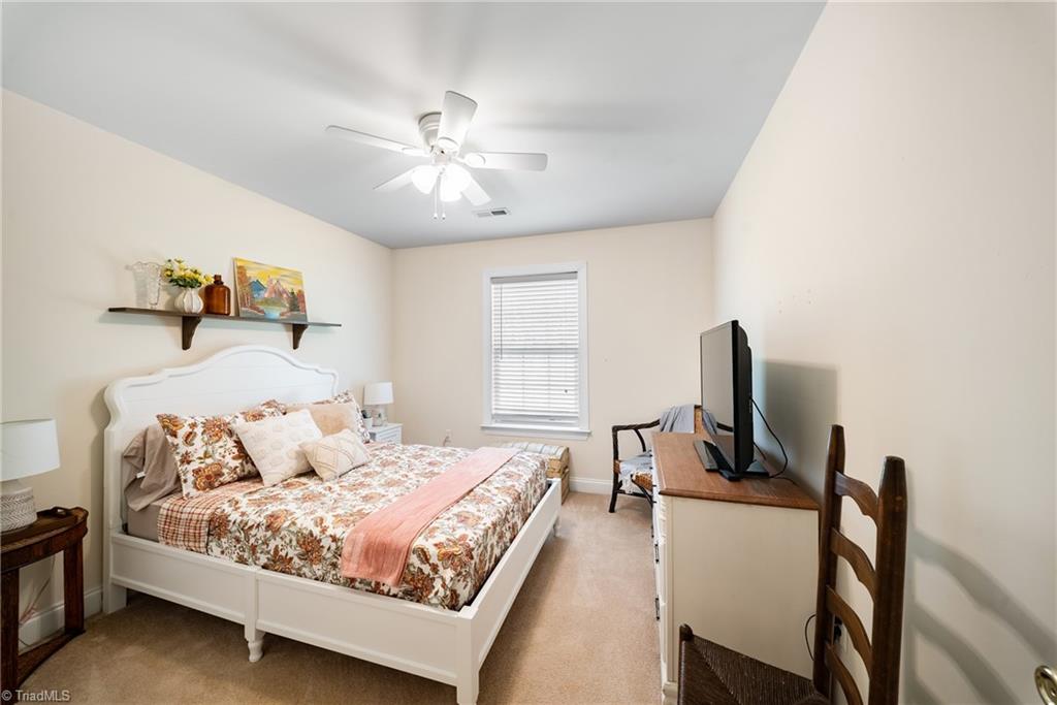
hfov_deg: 112.6
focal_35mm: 12
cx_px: 528
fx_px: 352
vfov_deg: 90.0
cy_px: 352
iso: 250
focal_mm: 12
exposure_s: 1/1.25
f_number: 9
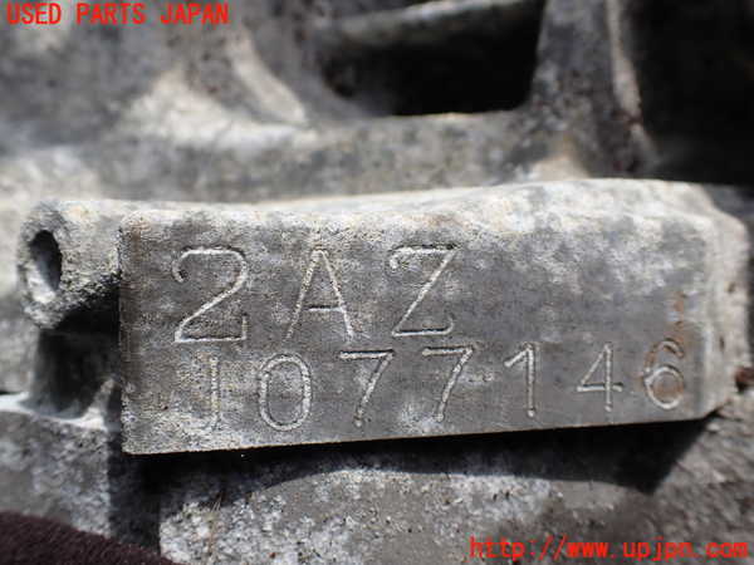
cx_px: 377
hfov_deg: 60.0
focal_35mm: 30
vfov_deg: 46.8
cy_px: 282
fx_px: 653
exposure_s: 1/1000
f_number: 3.2
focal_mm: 5.4
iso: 100
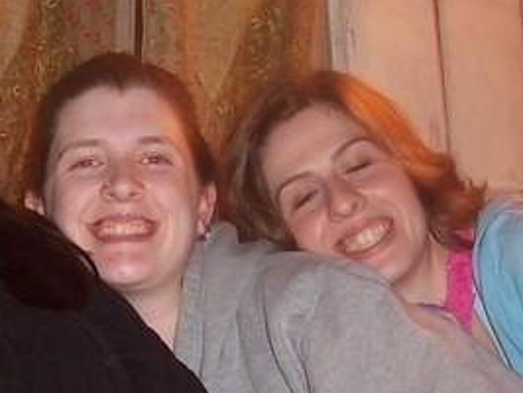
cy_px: 275
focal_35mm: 89
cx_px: 16
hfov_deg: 21.3
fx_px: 1346
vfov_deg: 16.6
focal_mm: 5.6
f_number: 2.8
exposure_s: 1/2
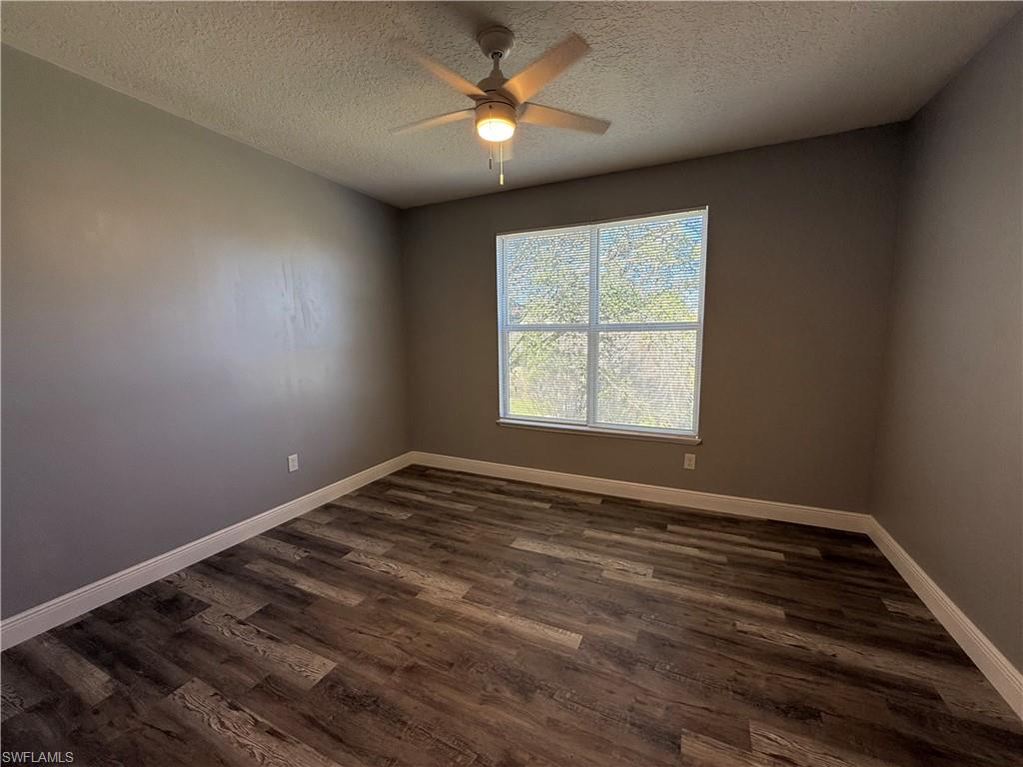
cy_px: 384
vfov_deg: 85.7
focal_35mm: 14
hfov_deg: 102.1
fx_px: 414
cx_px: 512
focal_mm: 2.22
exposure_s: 1/120
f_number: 2.2
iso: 80
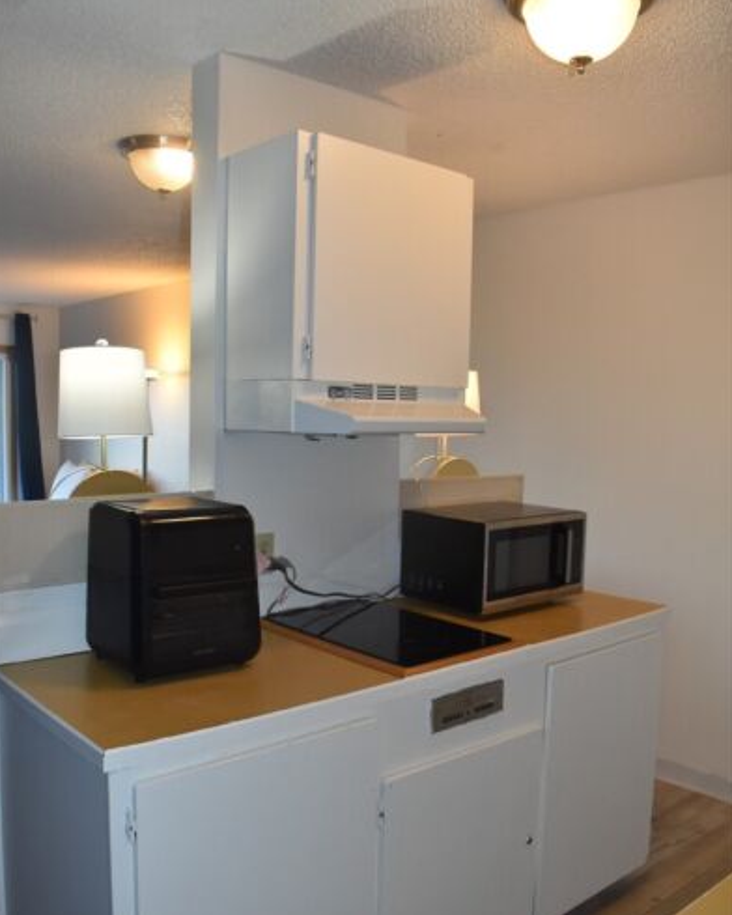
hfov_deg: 47.1
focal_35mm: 31
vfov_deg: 57.1
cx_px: 362
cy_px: 486
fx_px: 839
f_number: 5.6
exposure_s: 1/125
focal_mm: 18
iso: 800
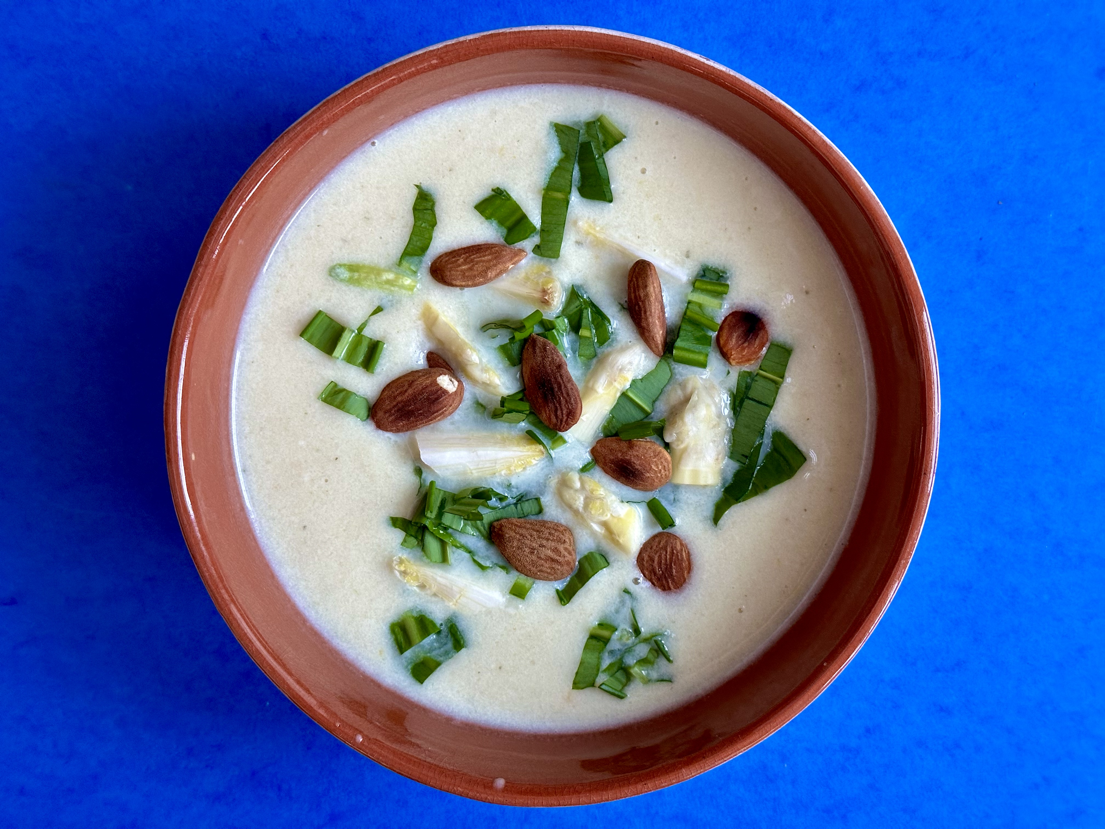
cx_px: 552
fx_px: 1532
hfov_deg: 39.7
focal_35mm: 48
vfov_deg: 30.3
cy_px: 414
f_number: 1.78
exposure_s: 1/60
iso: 200
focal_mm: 6.86
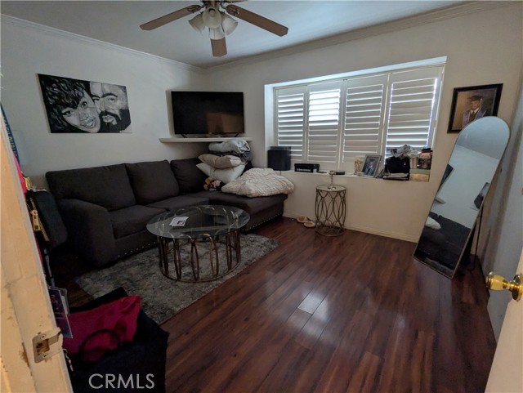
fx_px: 242
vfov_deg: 78.2
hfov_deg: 94.5
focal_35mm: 16
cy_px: 196
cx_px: 262
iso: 338
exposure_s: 1/24
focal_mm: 2.35
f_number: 2.2
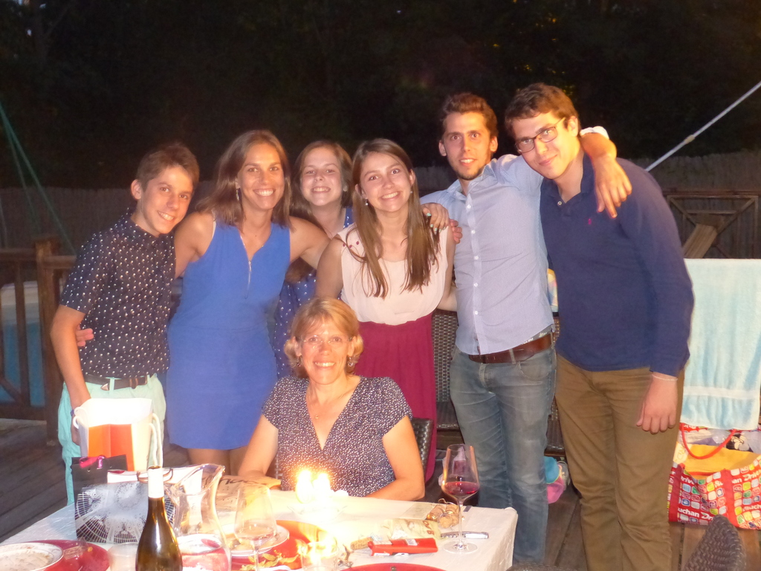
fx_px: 1121
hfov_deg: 37.5
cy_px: 286
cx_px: 380
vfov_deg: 28.6
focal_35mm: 51
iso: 800
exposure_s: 1/5
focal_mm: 8.7
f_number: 2.8
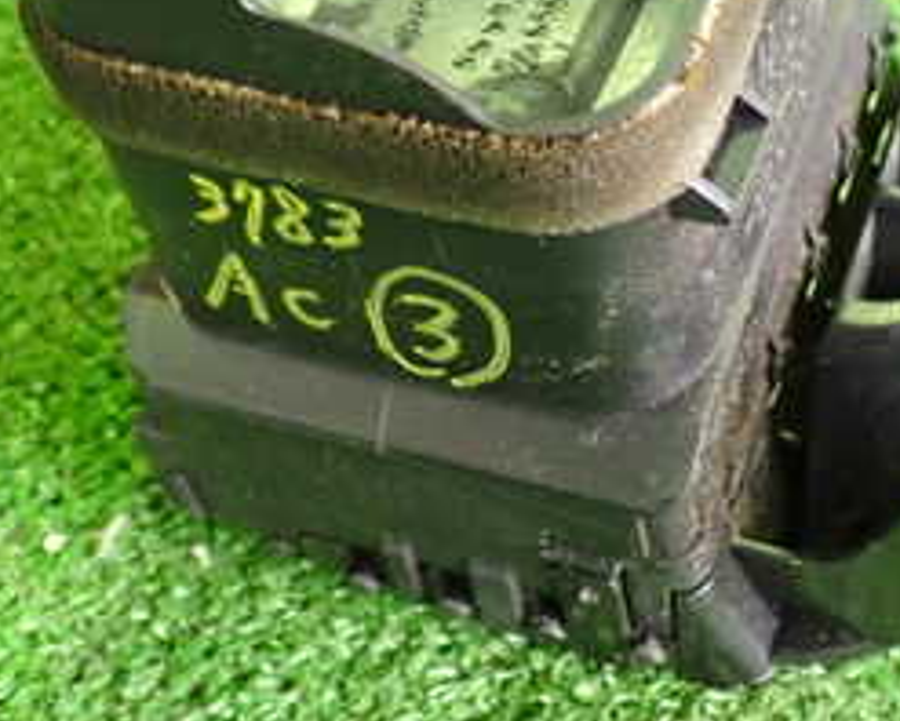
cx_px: 641
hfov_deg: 26.5
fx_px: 1893
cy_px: 95
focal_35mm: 71
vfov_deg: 21.2
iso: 500
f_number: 2.3
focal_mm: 5.4
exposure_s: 1/30
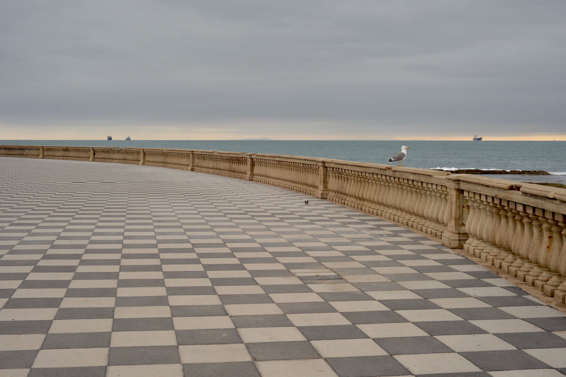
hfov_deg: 39.6
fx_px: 786
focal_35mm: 50
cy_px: 188
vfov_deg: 27.0
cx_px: 283
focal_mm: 50
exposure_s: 1/125
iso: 800
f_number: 16
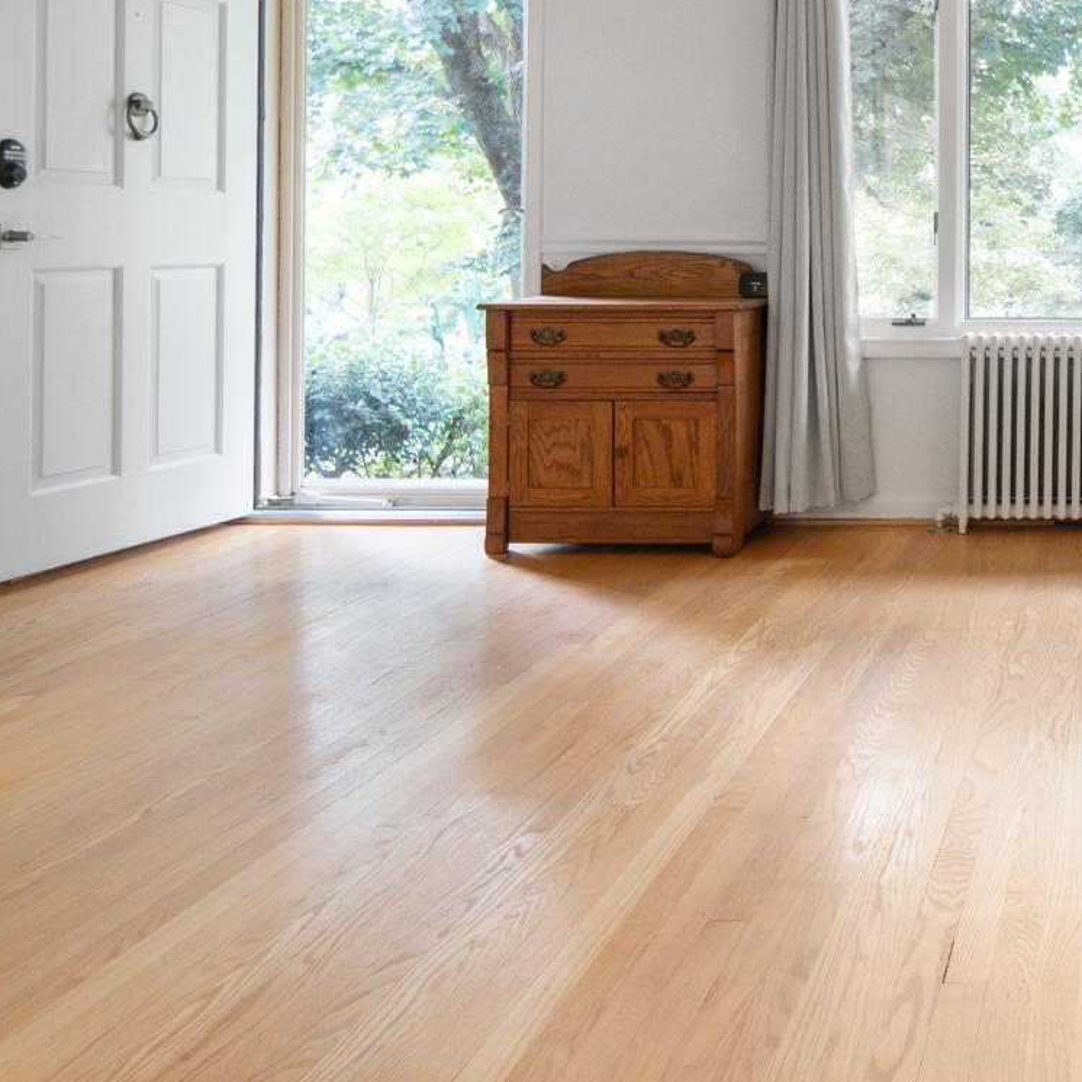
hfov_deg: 38.8
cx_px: 1194
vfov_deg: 45.3
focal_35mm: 35
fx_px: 1238
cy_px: 249
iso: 100
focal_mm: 10
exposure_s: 1/13
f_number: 4
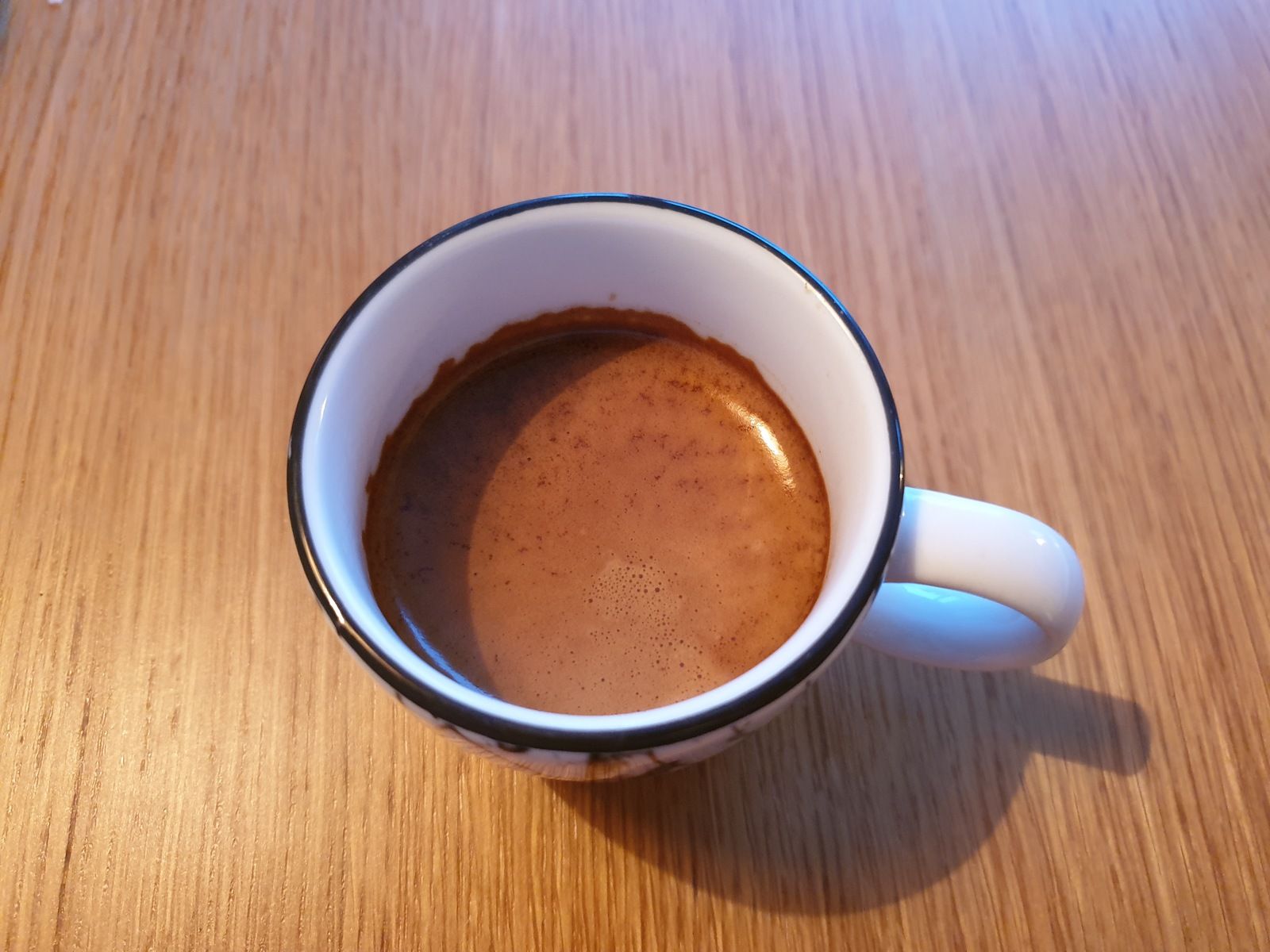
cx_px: 635
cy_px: 476
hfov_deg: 67.3
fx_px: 954
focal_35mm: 26
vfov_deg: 53.1
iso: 320
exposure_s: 1/20
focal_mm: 4.3
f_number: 1.5
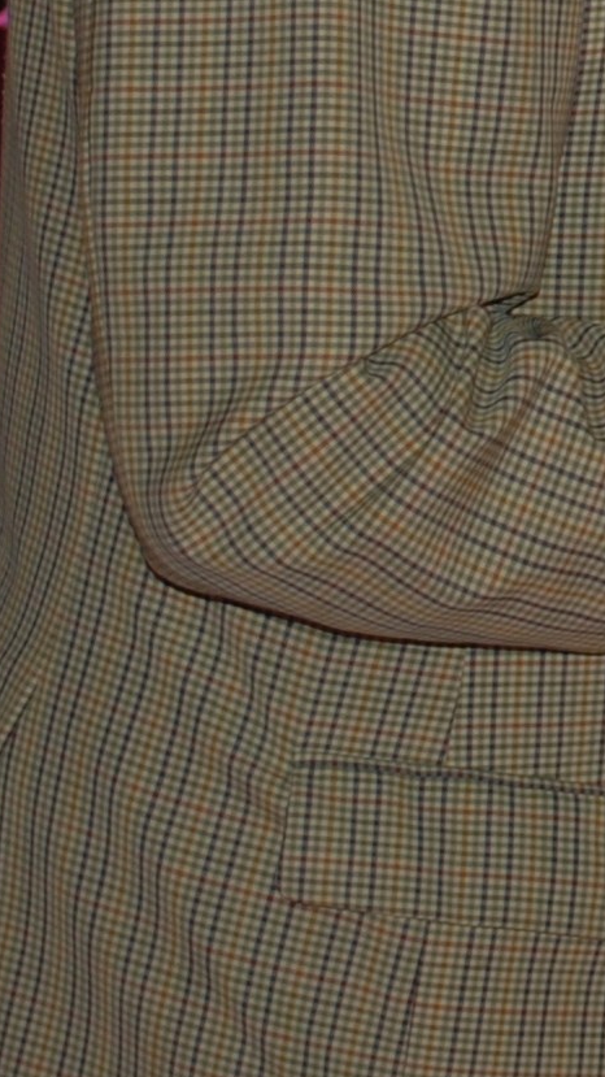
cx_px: 1335
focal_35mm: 191
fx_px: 5450
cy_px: -99
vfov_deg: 11.1
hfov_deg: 6.1
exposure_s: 1/125
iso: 110
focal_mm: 26
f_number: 4.2
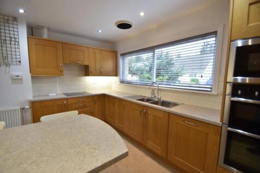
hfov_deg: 100.4
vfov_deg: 77.3
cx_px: 130
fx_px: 108
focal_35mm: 15
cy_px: 86
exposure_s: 1/15
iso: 100
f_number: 4.5
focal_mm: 10
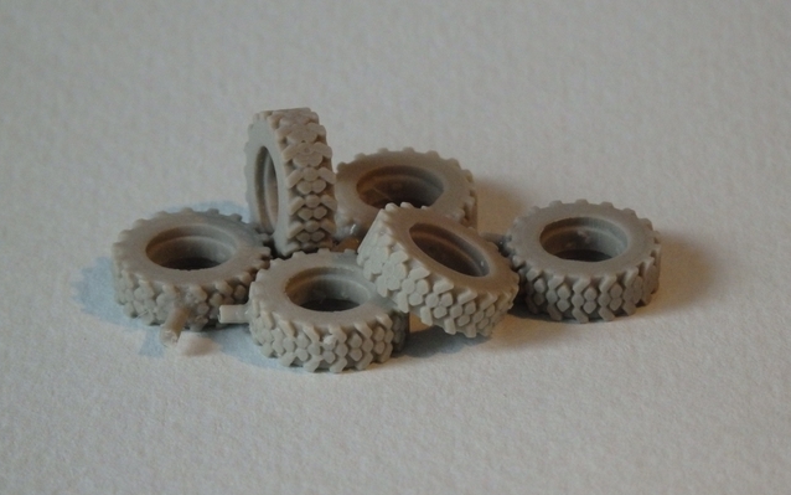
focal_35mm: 217
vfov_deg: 6.1
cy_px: 216
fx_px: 4679
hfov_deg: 9.7
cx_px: 396
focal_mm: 36.5
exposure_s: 1/80
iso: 800
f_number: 5.9
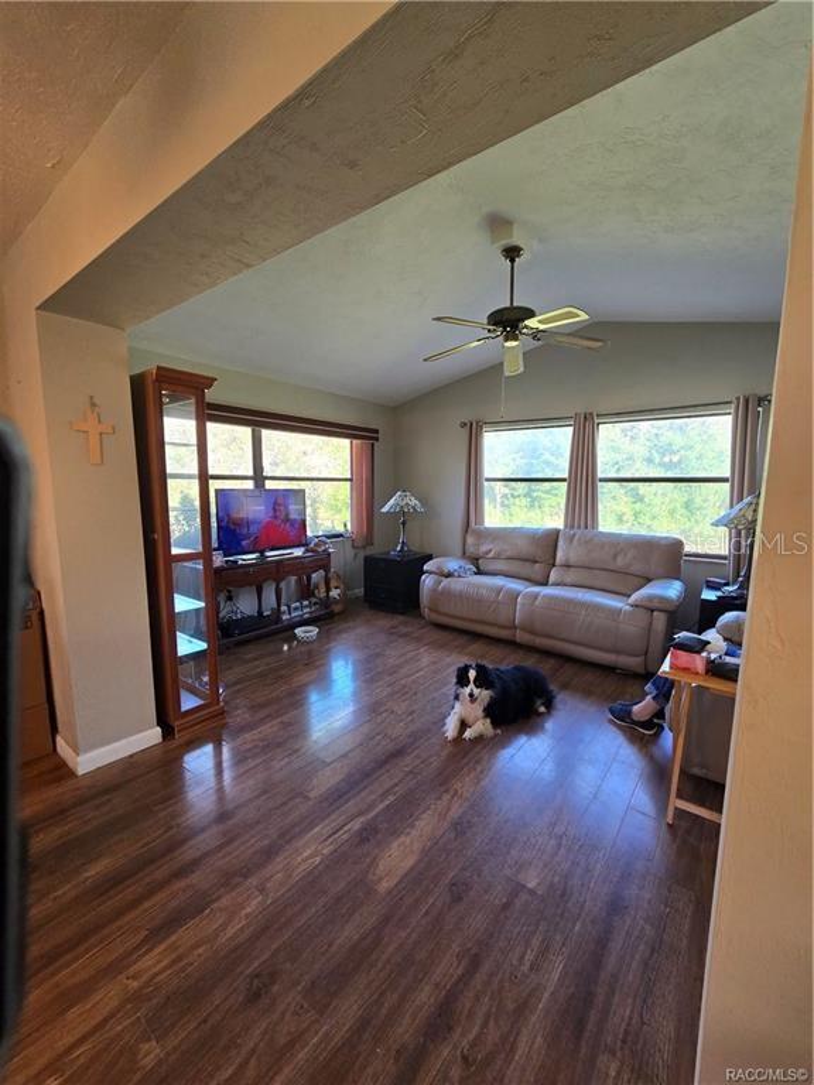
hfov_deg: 89.9
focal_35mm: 13
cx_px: 407
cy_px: 542
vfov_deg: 106.2
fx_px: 408
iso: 160
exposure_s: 1/60
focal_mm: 2.2
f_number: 2.2
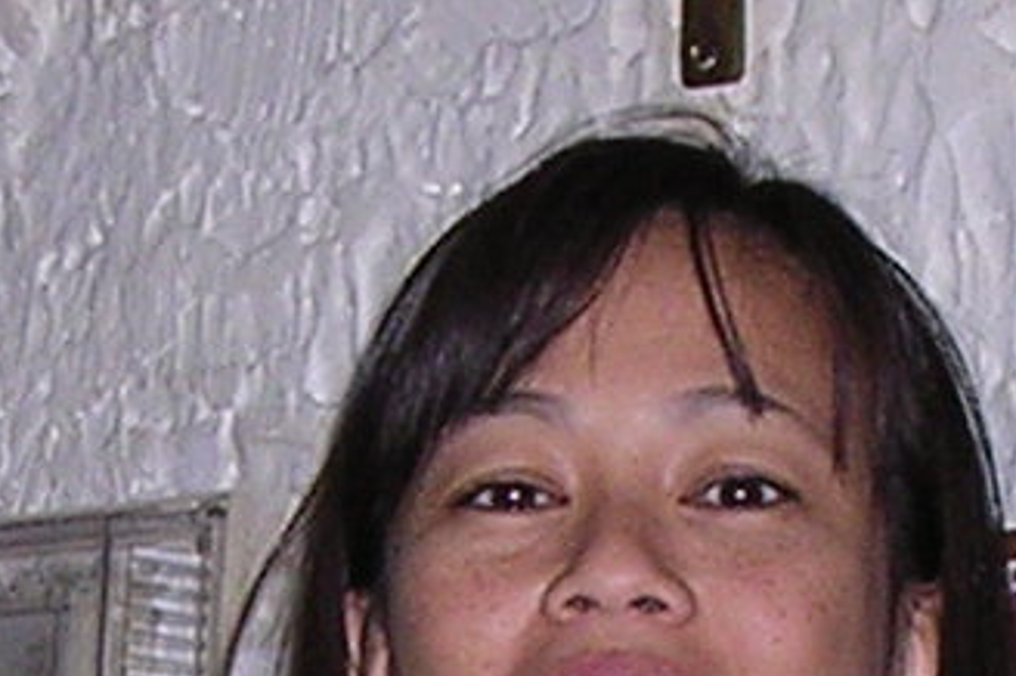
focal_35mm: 247
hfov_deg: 8.3
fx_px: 6964
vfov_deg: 5.5
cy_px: 1113
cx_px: 514
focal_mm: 5.8
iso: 160
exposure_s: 1/60.1
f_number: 2.8
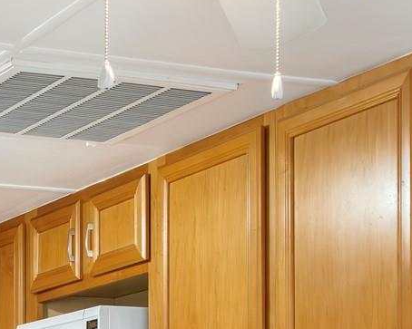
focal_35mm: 117
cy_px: 518
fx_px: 1426
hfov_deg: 15.5
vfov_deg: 12.4
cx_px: -151
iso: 1600
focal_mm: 17
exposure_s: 1/60
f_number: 5.6
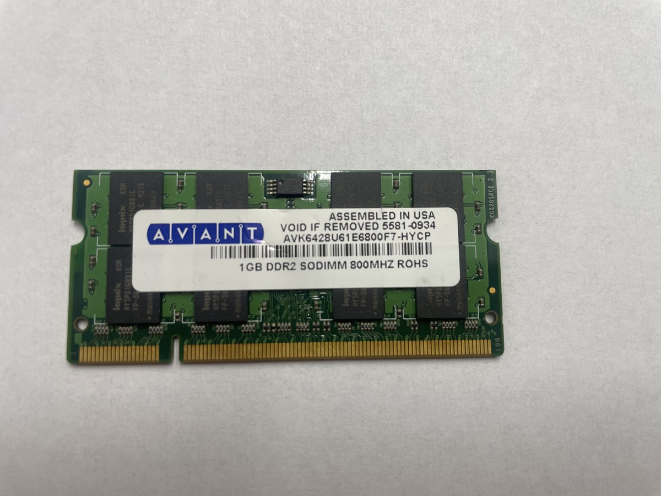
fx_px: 496
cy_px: 248
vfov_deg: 53.1
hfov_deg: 67.3
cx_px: 330
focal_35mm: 26
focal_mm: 4.2
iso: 64
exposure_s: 1/50
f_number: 1.6
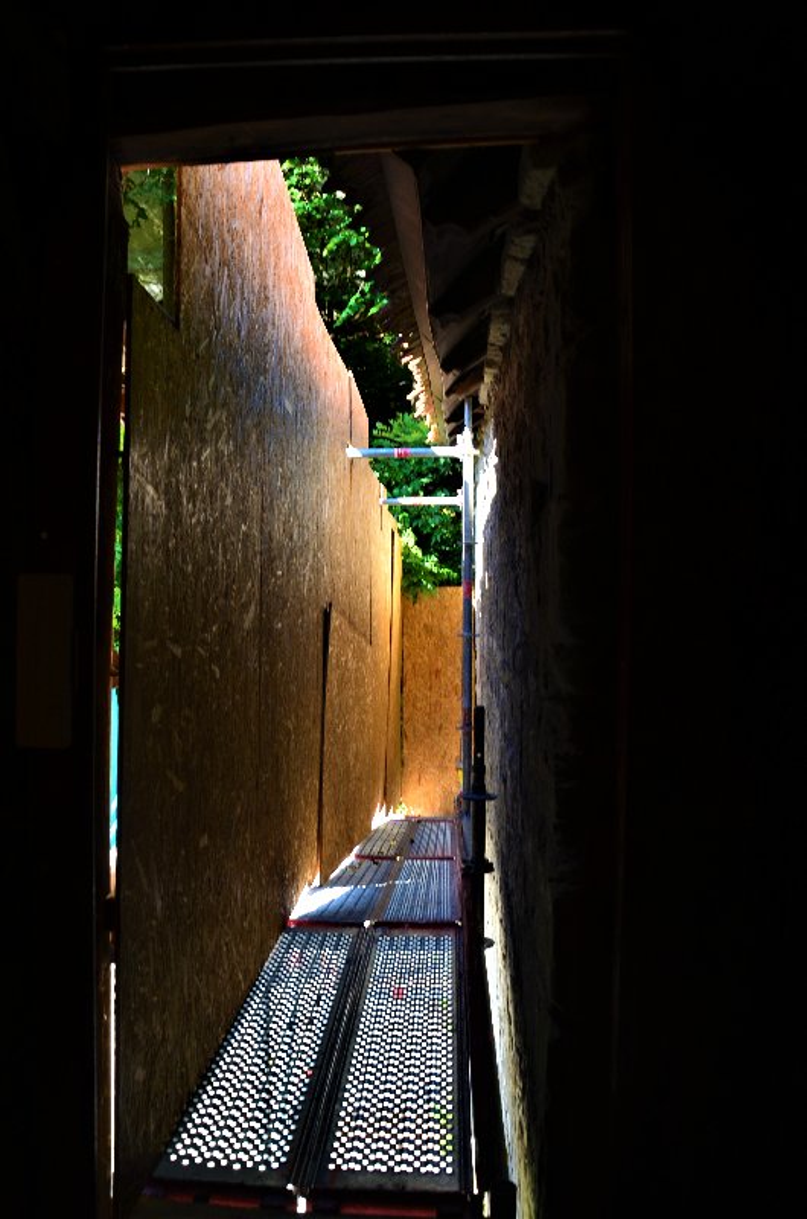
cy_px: 610
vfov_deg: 67.5
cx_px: 404
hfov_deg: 47.7
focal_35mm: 27
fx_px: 912
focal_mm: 18
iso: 320
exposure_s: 1/25
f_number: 7.1
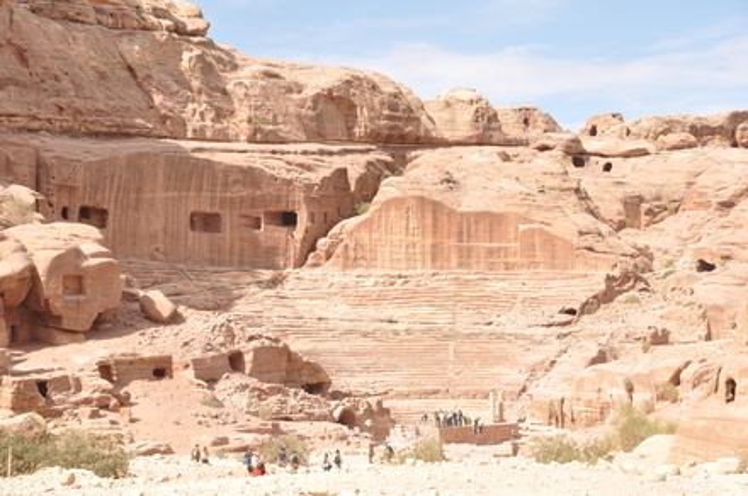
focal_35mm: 78
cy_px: 248
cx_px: 374
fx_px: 1618
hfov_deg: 26.0
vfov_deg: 17.4
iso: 200
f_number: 9
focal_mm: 52
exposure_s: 1/320
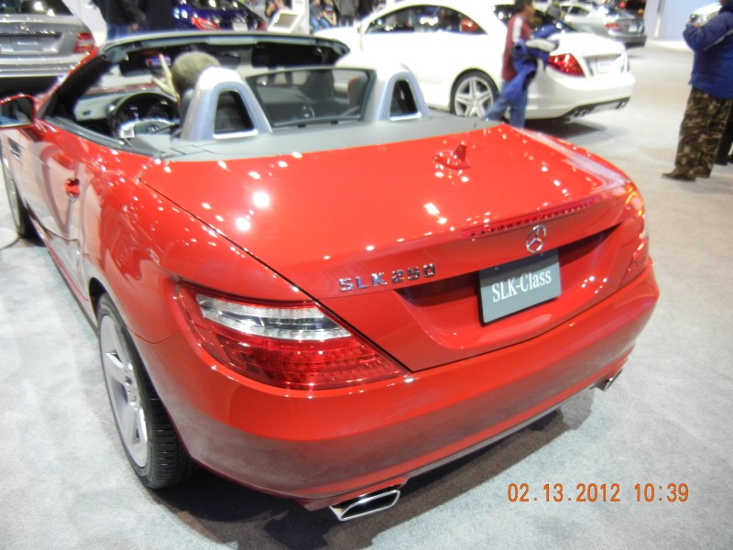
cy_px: 275
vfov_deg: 46.8
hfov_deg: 60.0
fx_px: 635
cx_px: 366
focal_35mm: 30
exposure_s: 1/36.3
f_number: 3.5
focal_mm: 5.4
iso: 400
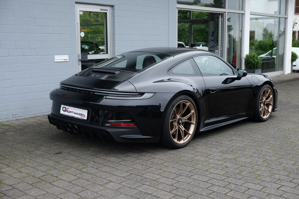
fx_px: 390
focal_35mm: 47
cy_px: 100
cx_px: 150
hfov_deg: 41.9
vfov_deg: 28.6
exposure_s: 1/150
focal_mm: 31.5
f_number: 4.5
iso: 200
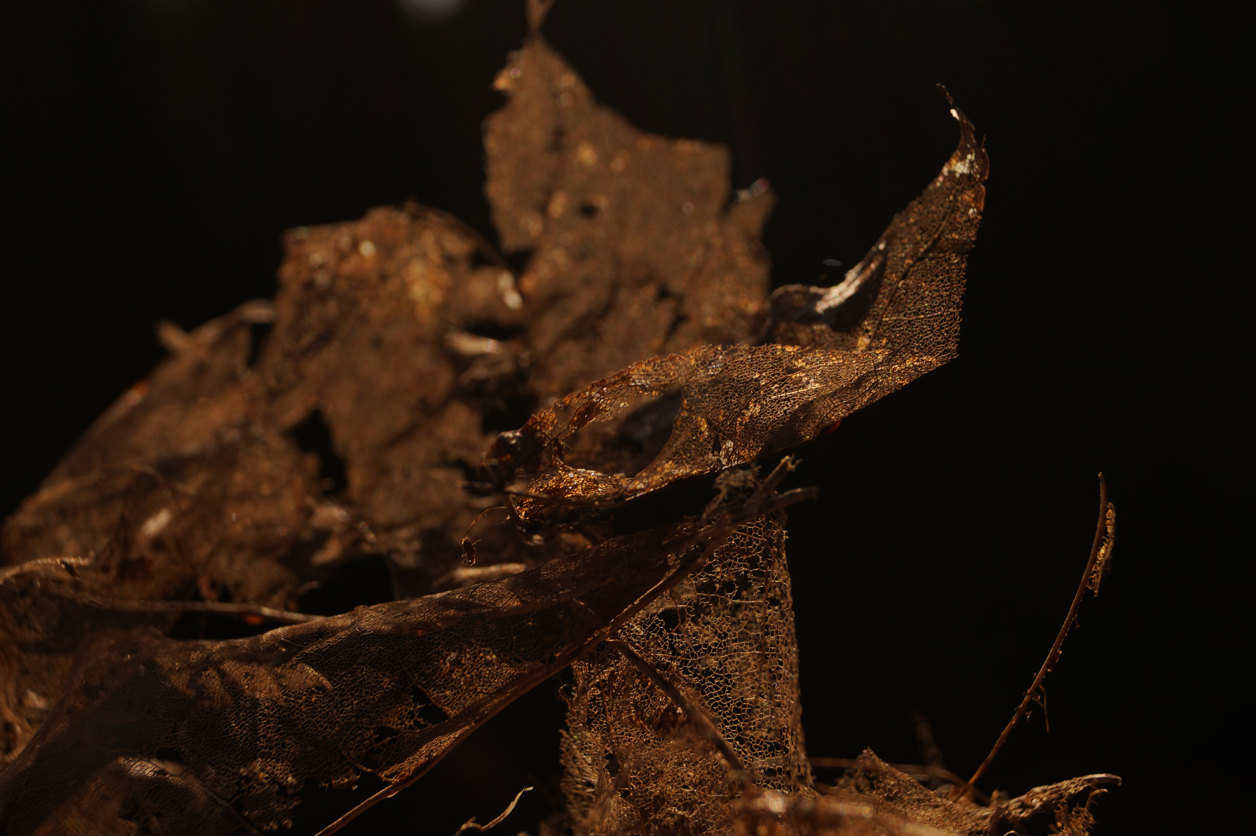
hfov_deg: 27.0
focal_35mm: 75
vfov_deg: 18.2
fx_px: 2615
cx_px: 628
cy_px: 418
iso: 100
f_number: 9
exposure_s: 1/400
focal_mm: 50
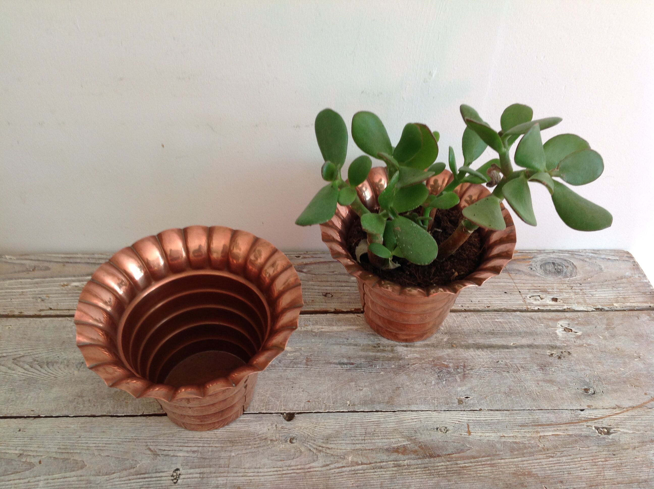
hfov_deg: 52.7
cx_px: 327
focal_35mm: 35
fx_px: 660
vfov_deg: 40.6
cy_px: 244
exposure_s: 1/17
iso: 50
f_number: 2.4
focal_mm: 4.28
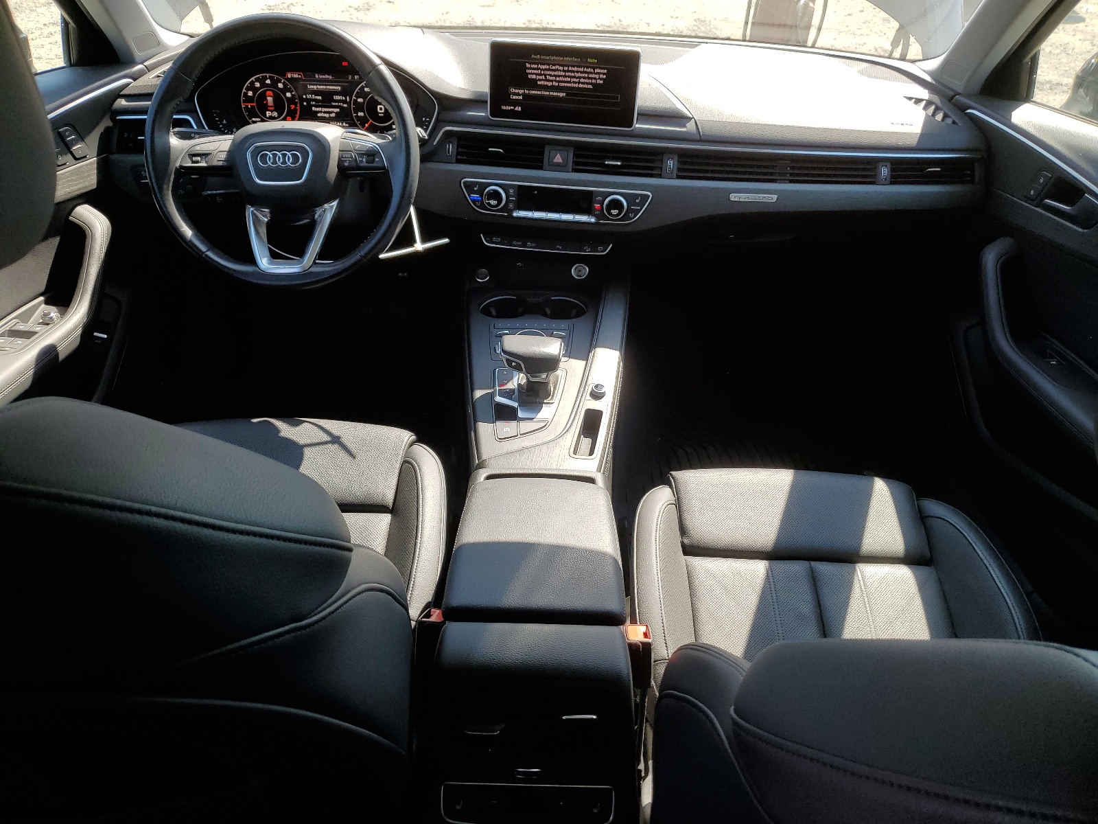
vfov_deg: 53.1
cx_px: 549
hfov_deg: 67.3
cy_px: 412
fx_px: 825
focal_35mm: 26
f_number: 1.5
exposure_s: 1/714
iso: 50
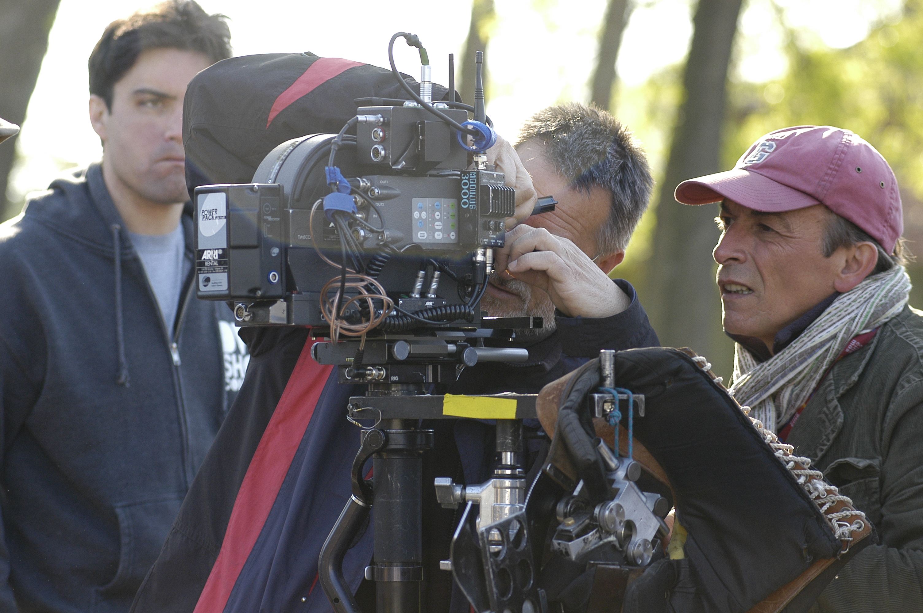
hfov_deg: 12.2
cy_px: 306
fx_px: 4303
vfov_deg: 8.2
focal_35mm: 168
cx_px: 462
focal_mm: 112
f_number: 4.5
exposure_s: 1/320
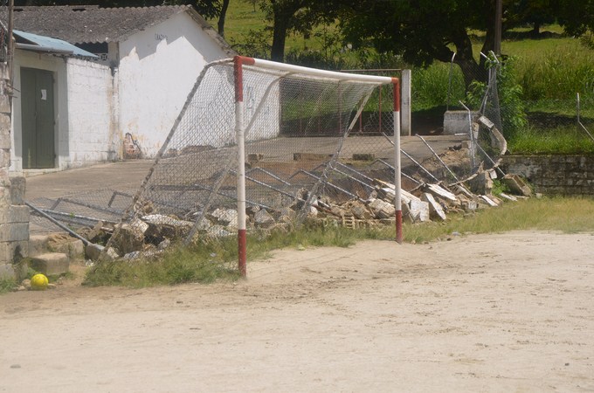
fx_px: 1728
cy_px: 196
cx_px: 297
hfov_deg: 19.5
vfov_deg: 13.0
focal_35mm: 105
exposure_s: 1/320
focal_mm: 70
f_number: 9
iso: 100
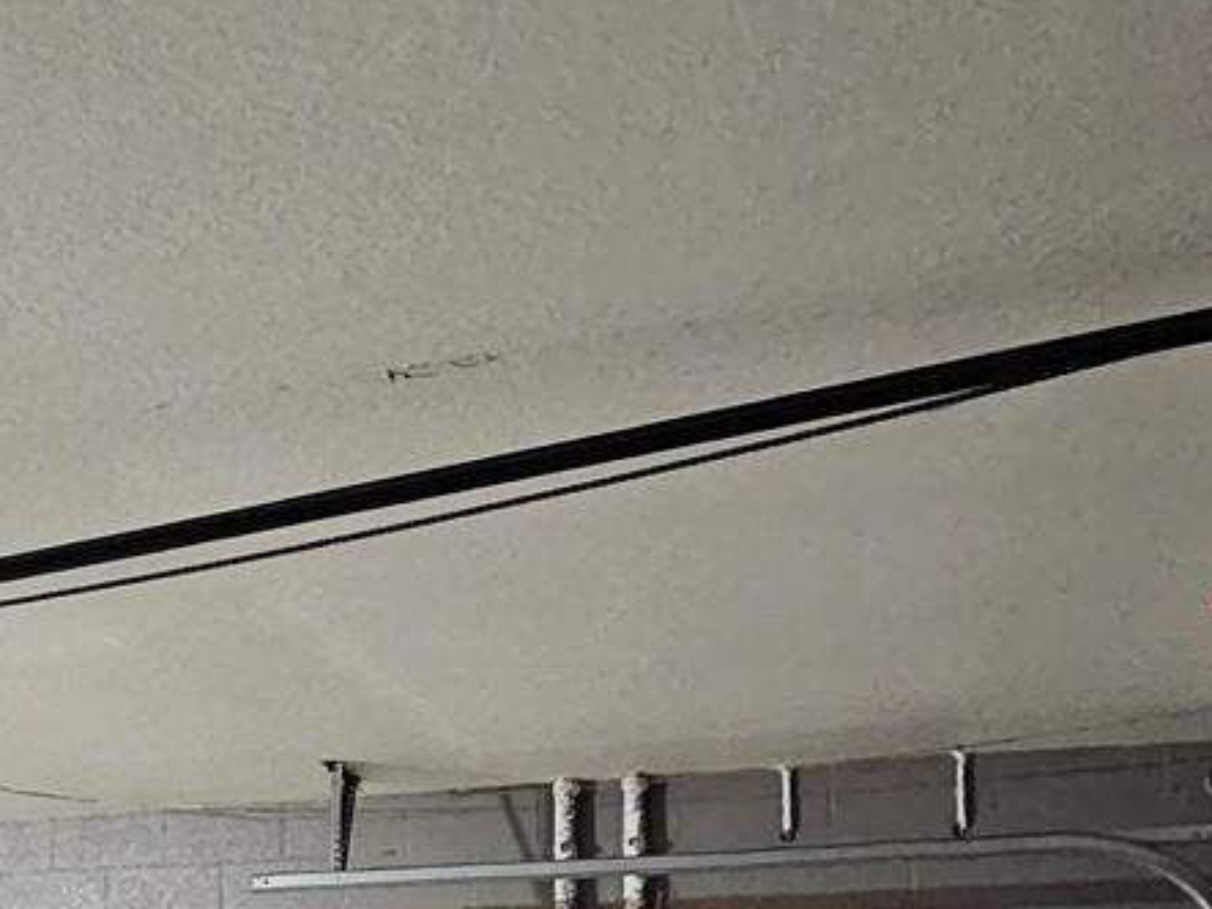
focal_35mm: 47
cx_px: 126
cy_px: 1019
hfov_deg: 37.8
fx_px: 1645
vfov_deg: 27.9
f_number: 2.2
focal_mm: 2.2
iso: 2000
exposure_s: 1/24
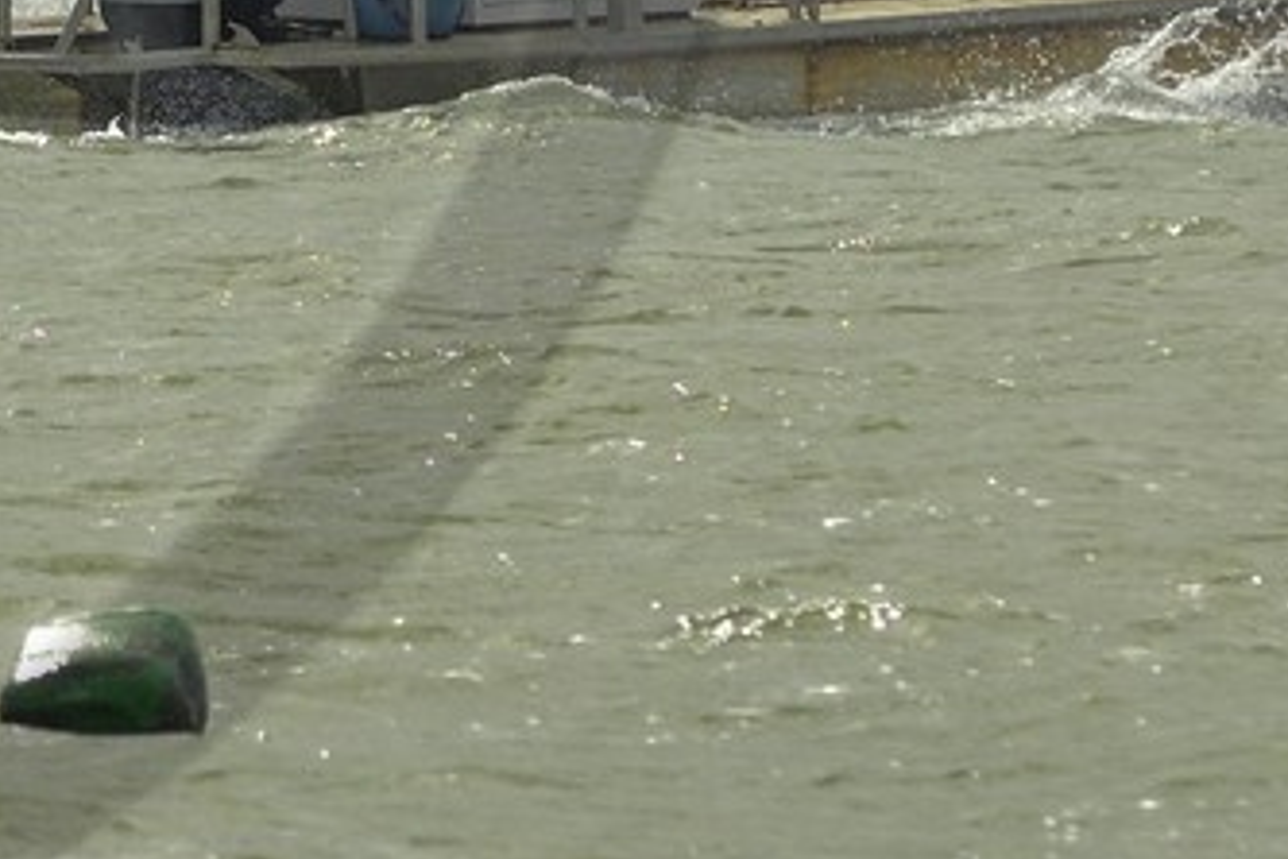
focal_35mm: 1226
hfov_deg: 1.7
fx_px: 43860
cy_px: -507
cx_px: -816
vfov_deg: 1.1
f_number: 6.3
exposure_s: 1/500
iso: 100
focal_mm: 170
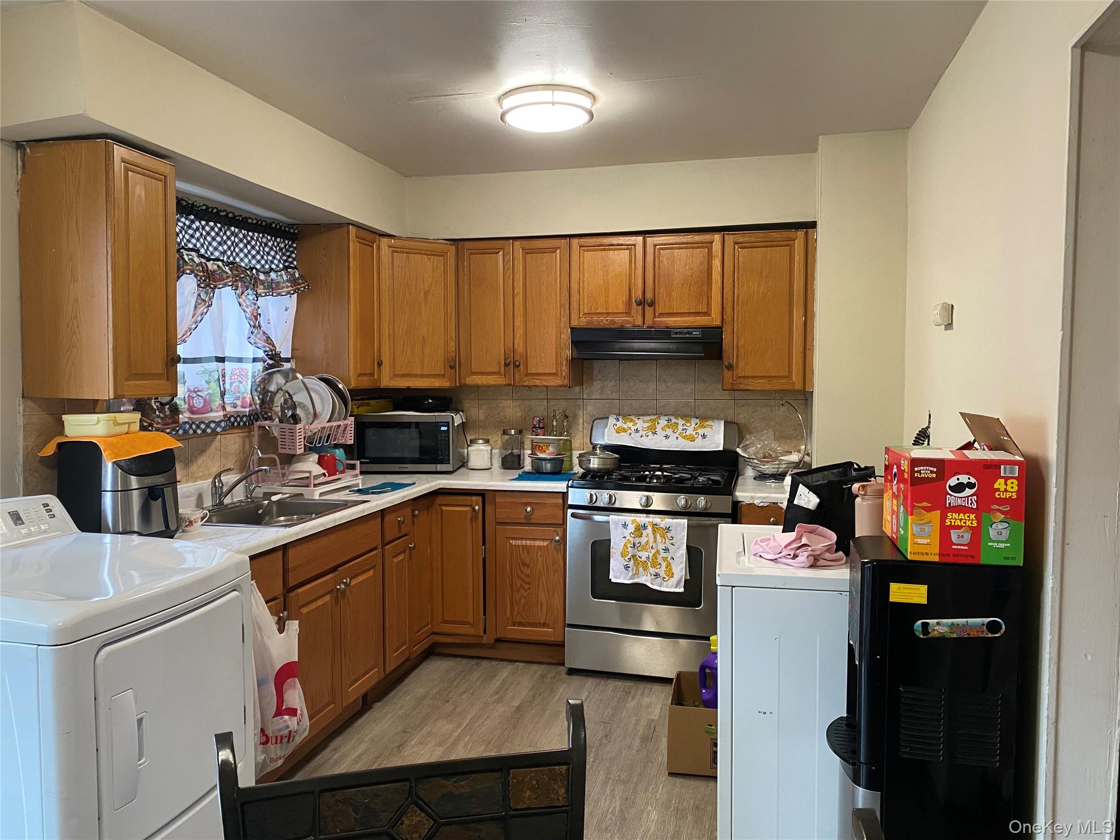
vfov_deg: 53.1
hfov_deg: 67.3
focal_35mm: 26
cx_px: 560
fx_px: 841
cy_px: 420
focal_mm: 4.25
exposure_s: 1/60
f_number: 1.8
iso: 250
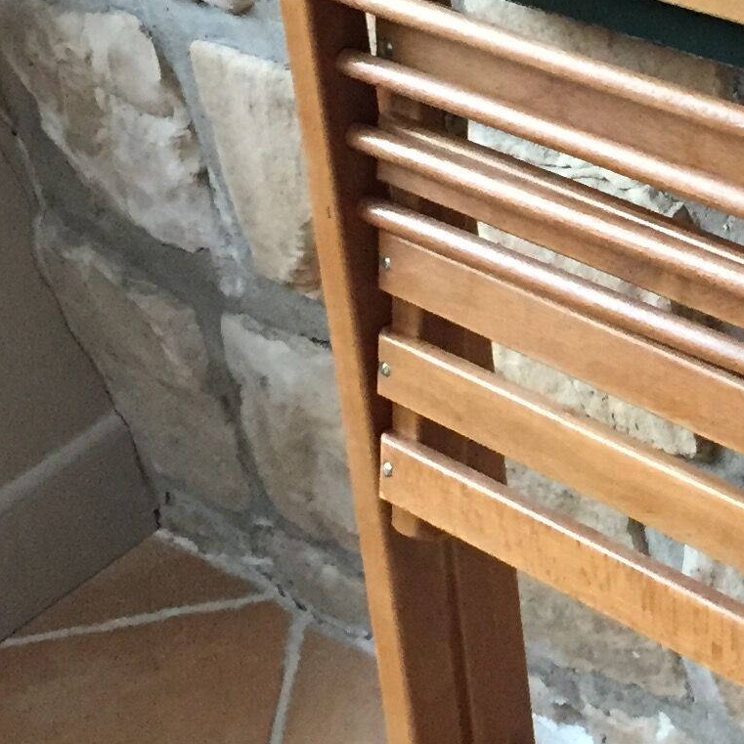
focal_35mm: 110
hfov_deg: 15.2
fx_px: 2675
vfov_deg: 15.8
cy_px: 229
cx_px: 922
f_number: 2.2
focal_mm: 4.15
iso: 250
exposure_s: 1/25
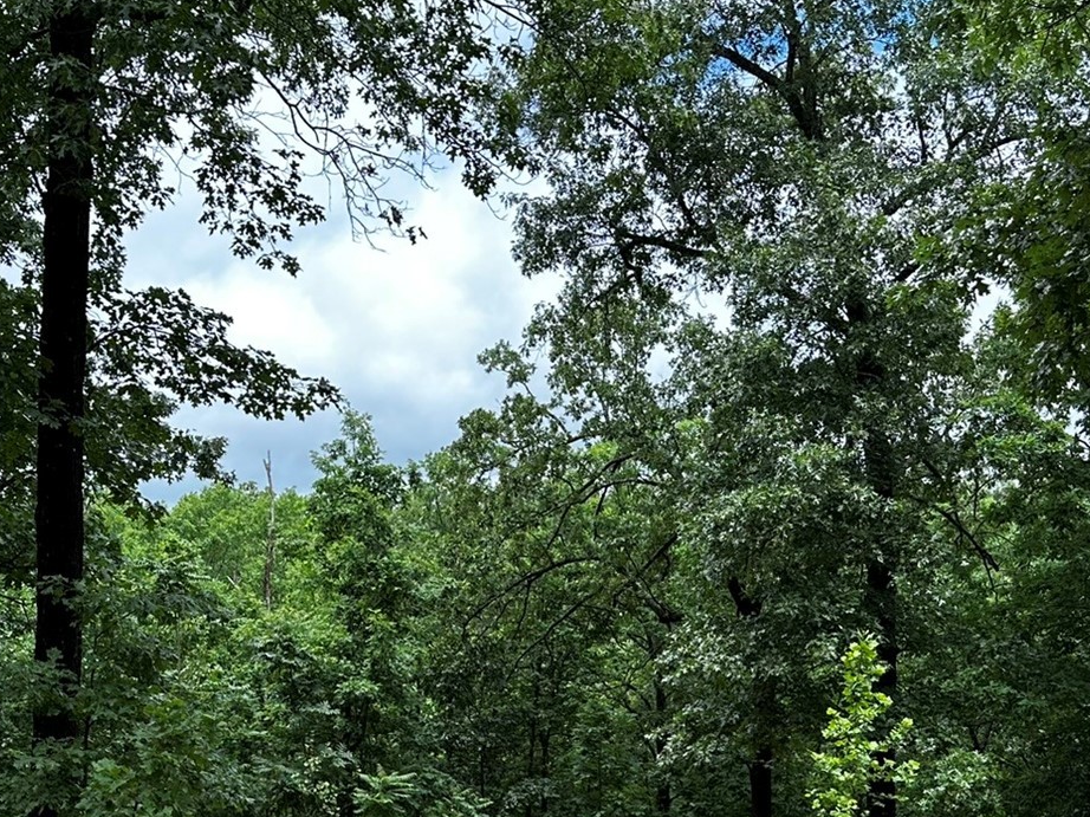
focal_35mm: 50
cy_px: 733
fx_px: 1574
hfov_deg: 38.1
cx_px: 474
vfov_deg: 28.0
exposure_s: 1/1009
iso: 80
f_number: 1.78
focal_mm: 6.86
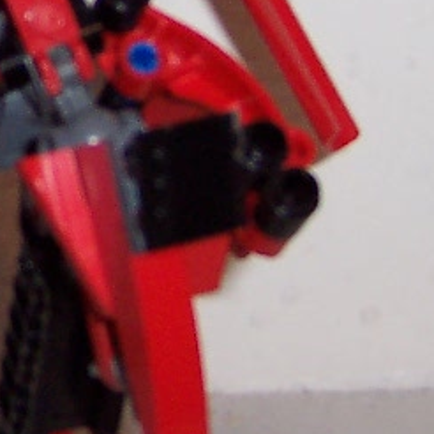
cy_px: -49
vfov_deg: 11.1
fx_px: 2199
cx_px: -55
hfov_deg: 11.1
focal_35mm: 155
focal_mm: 5.6
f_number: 2.8
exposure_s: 1/60
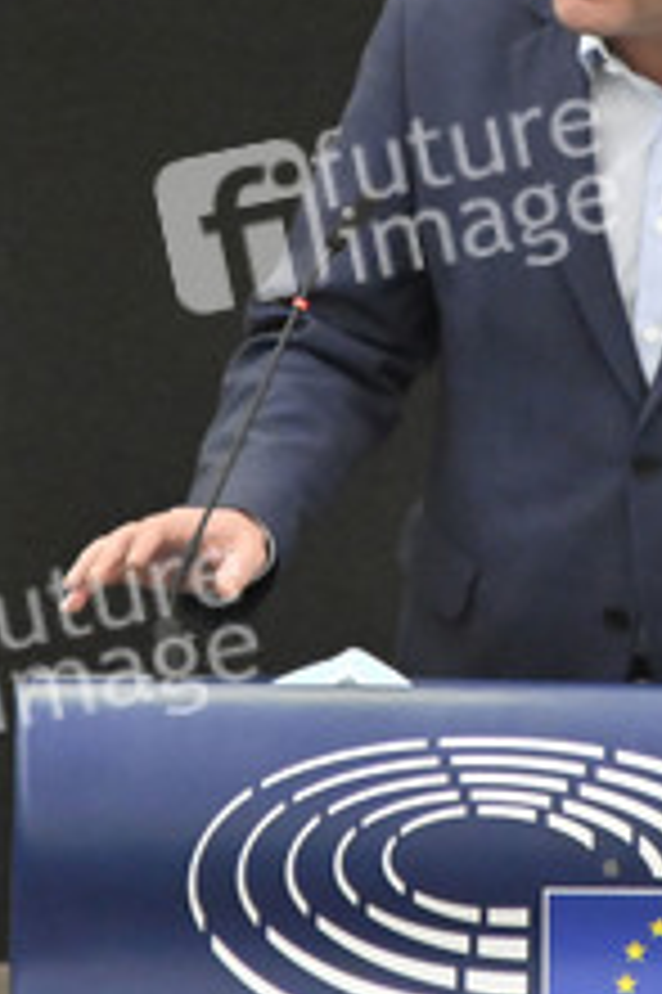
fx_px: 25055
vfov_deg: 2.3
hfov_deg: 1.5
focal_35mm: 907
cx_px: 520
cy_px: 432
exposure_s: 1/400
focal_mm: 500
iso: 6400
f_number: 6.3
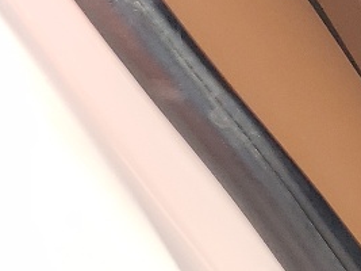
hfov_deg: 10.6
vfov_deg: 9.3
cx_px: 906
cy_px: -93
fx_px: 1626
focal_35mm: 156
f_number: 1.5
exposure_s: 1/476
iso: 50
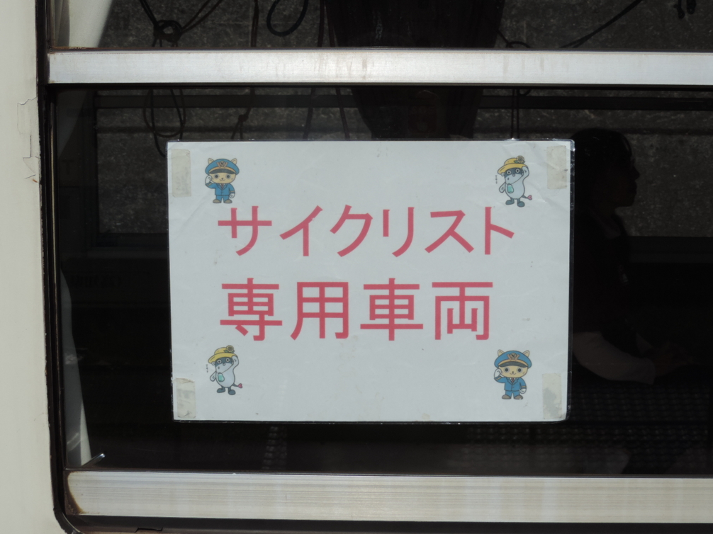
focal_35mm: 56
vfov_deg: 26.1
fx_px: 1153
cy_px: 271
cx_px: 354
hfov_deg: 34.4
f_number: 4.1
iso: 80
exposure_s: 1/1250
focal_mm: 9.8
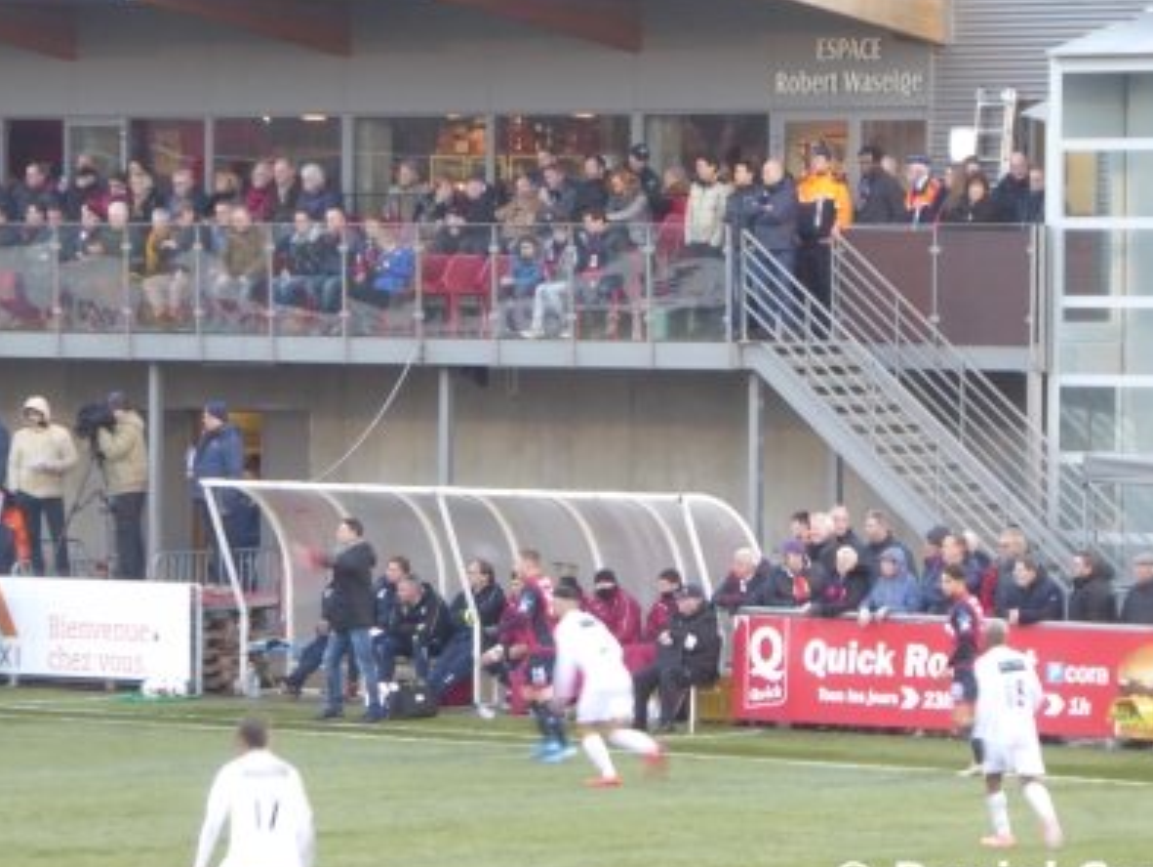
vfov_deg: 5.6
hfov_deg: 7.5
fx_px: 8799
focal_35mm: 264
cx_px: 626
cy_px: 416
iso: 400
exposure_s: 1/15
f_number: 5.6
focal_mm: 41.4
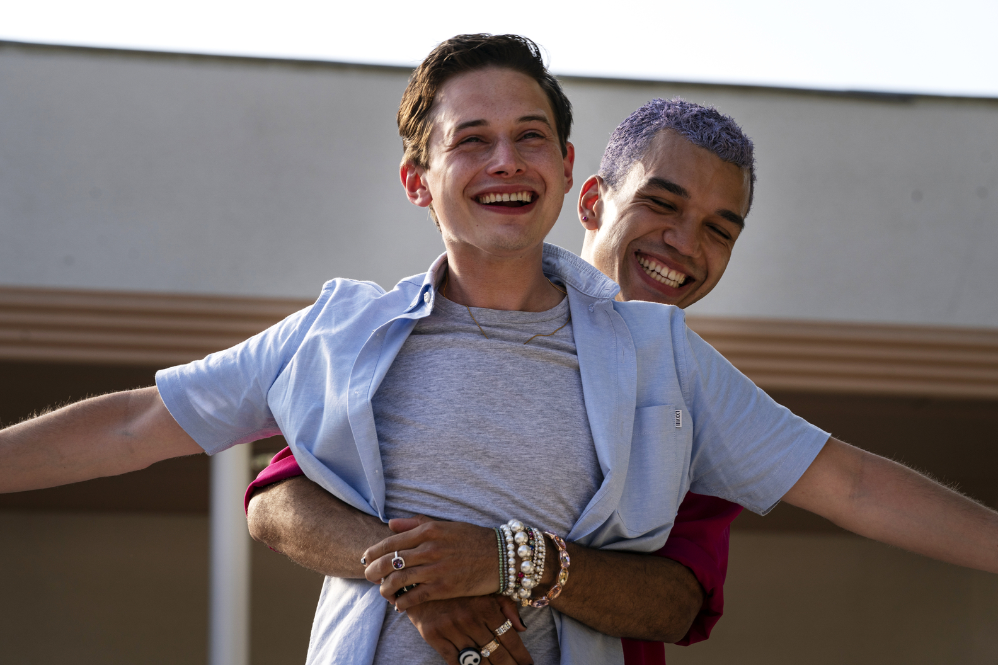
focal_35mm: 144
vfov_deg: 9.5
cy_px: 332
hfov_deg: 14.3
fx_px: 3992
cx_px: 499
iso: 400
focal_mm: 144
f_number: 8
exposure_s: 1/500
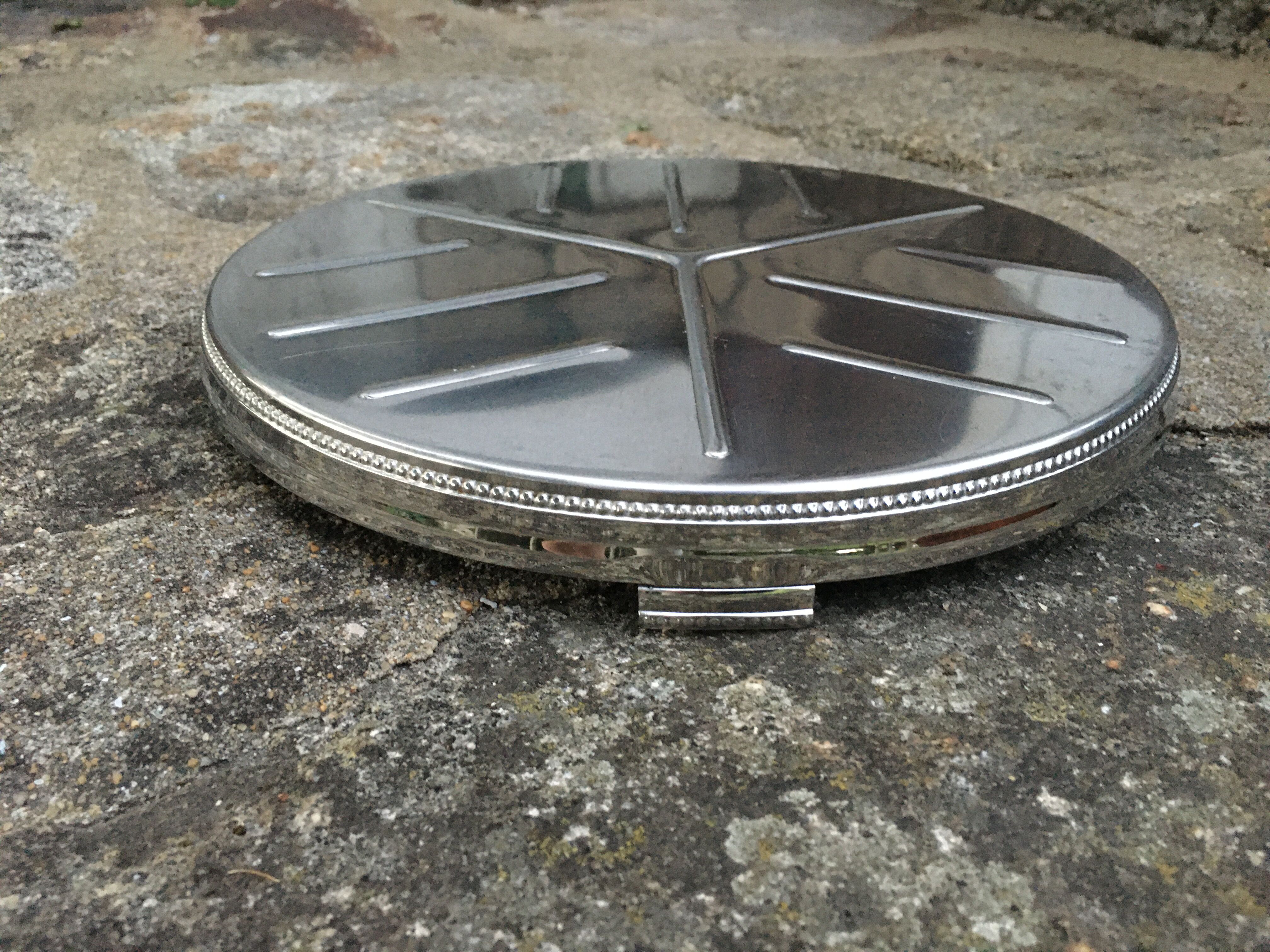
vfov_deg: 48.2
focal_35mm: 29
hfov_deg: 61.7
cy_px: 476
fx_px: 1064
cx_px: 635
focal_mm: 4.15
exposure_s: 1/17
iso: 400
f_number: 2.2
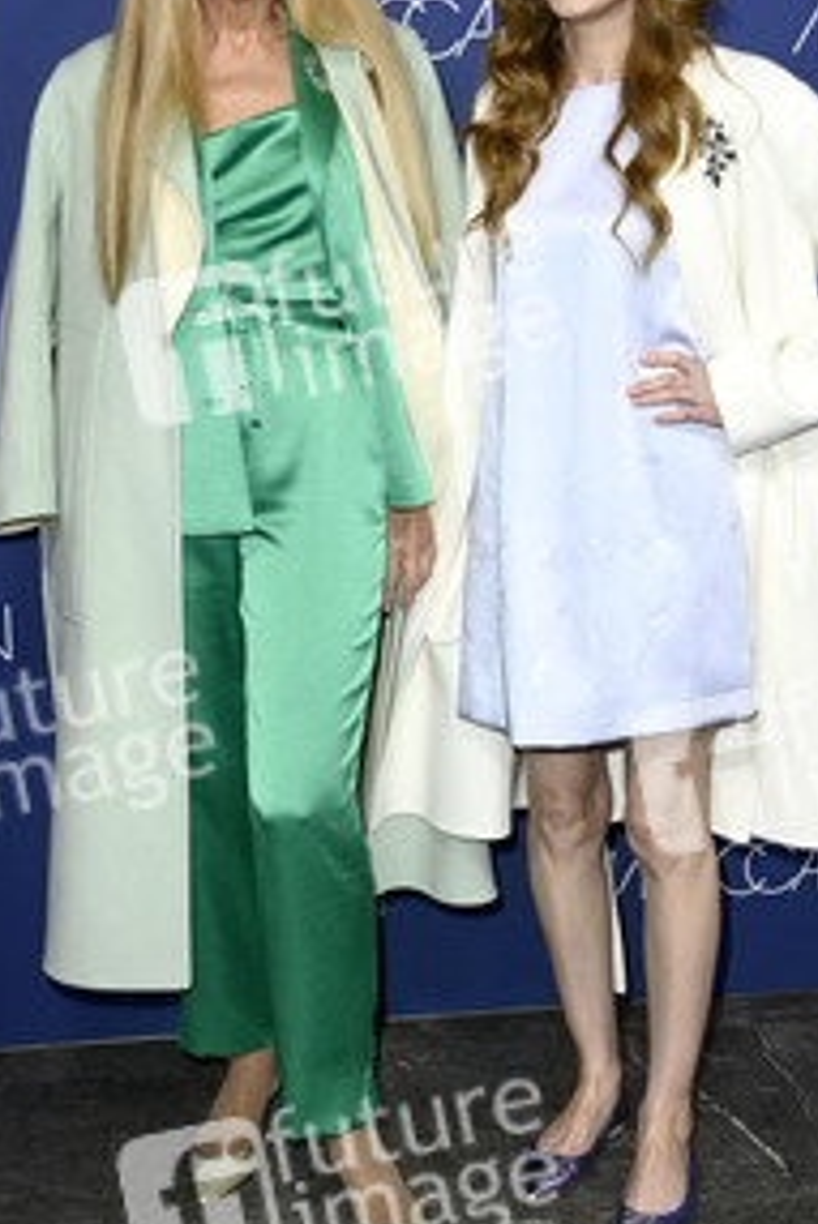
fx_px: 2281
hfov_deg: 20.3
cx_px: 463
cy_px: 539
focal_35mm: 67
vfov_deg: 30.0
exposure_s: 1/250
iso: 800
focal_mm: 48
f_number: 5.6
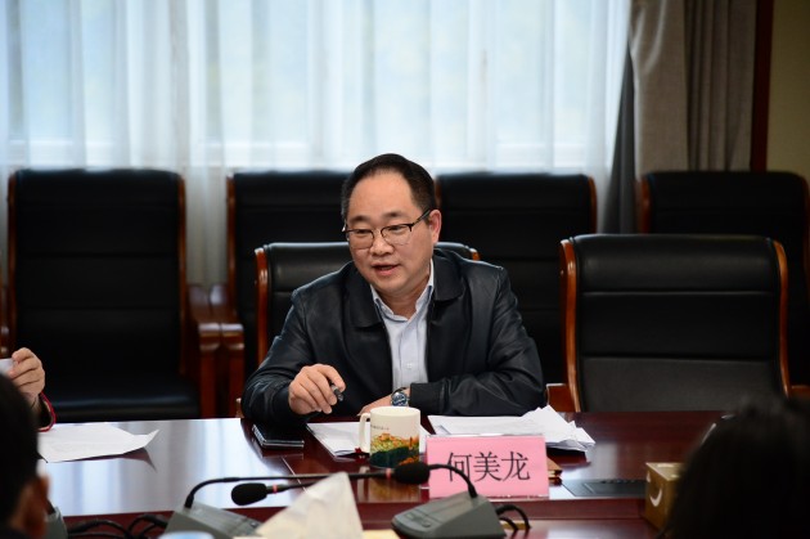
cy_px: 270
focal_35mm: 120
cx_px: 405
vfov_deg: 11.4
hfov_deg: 17.1
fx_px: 2698
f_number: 4
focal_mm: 120
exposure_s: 1/250
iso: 4000
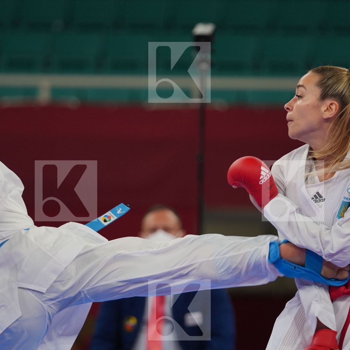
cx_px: 180
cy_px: 191
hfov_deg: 4.3
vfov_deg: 4.3
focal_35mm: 404
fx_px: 4621
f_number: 2.8
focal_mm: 184
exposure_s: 1/1000
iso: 500
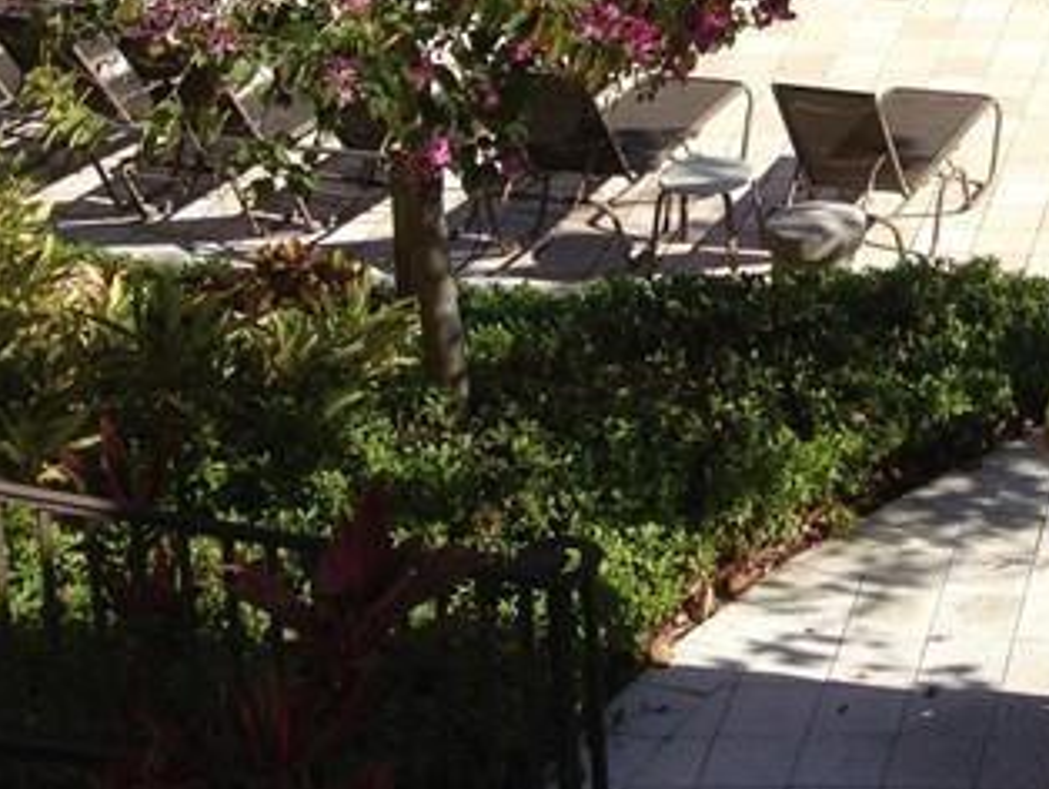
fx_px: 3457
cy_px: -308
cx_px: 1463
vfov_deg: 12.5
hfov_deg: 16.1
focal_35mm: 114
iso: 50
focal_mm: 4.28
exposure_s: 1/1493
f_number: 2.4
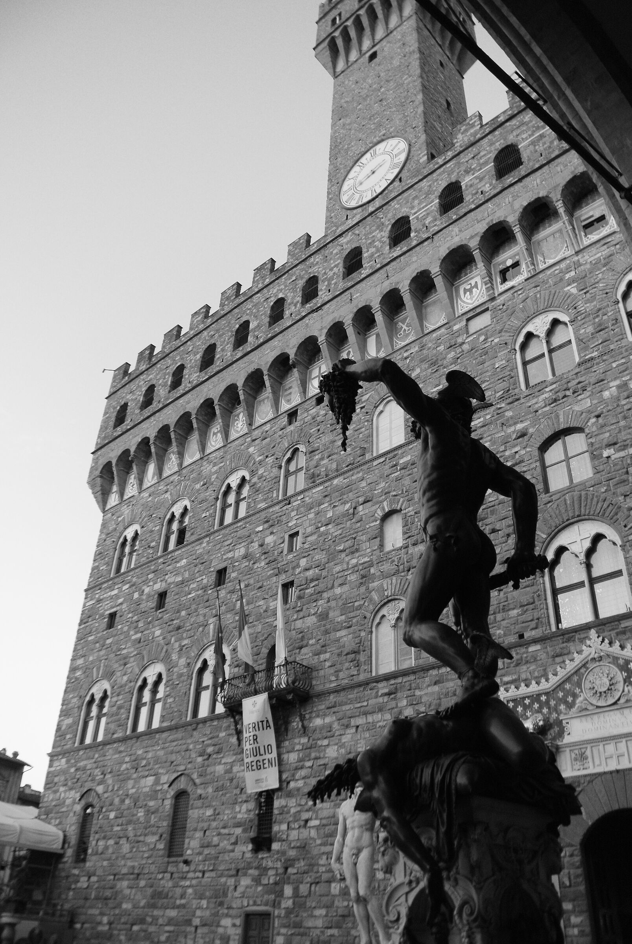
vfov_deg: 67.3
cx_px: 316
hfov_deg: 48.1
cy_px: 472
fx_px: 709
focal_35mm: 27
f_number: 3.5
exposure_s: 1/125
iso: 360
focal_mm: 10
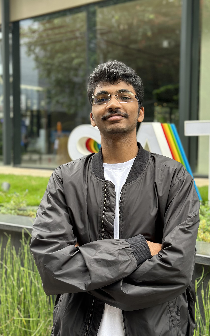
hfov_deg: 25.3
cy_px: 168
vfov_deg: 39.6
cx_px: 112
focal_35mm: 51
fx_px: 467
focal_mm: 6.86
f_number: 1.78
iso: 64
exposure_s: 1/145
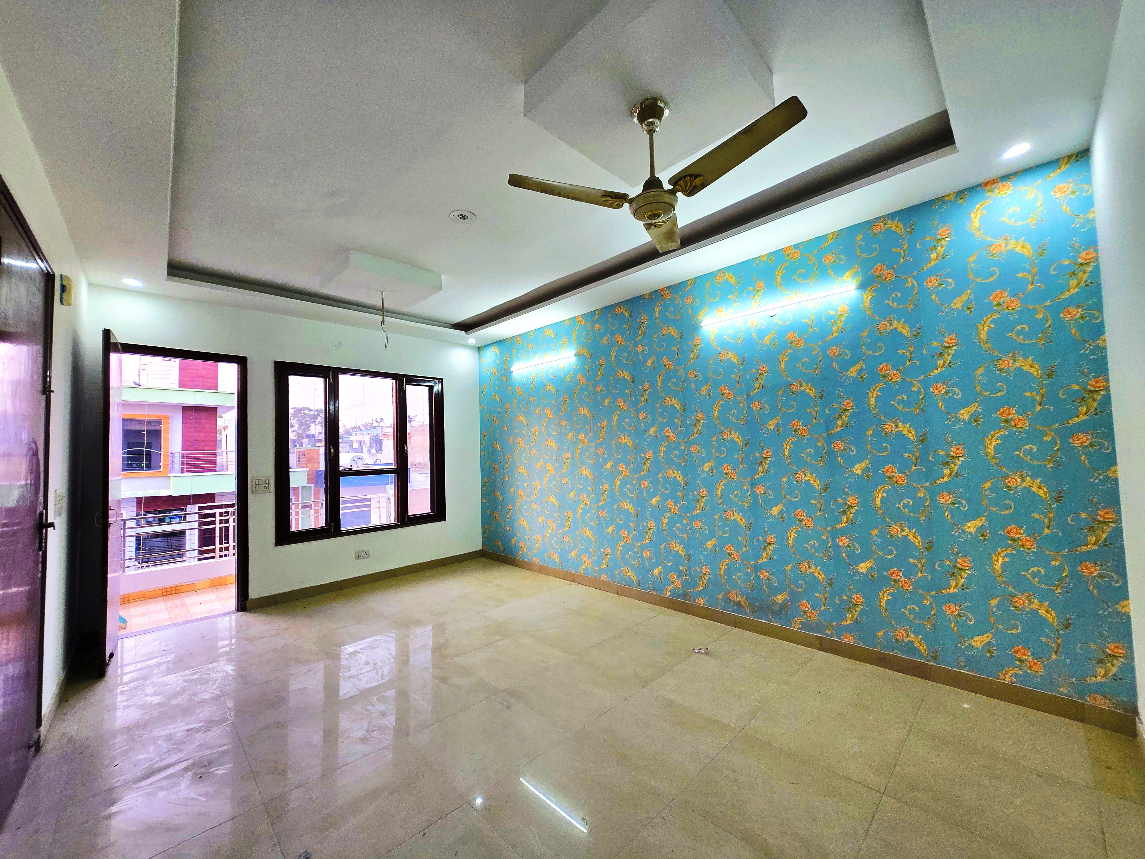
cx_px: 572
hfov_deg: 106.2
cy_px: 430
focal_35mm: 13
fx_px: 430
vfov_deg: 89.9
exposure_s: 1/50
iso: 80
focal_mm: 1.7
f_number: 2.2
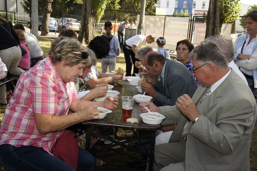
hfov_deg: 43.6
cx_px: 128
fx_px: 321
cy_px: 86
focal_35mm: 45
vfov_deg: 29.8
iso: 400
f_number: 10
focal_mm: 30
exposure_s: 1/160
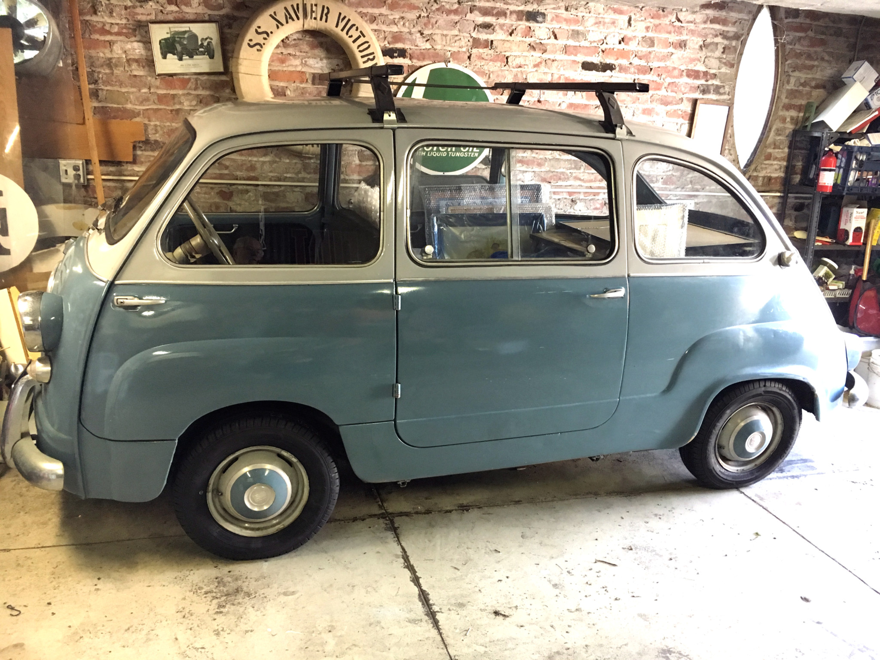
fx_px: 737
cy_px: 330
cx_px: 440
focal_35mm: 29
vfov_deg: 48.2
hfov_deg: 61.7
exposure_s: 1/30
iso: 200
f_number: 2.2
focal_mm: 4.15
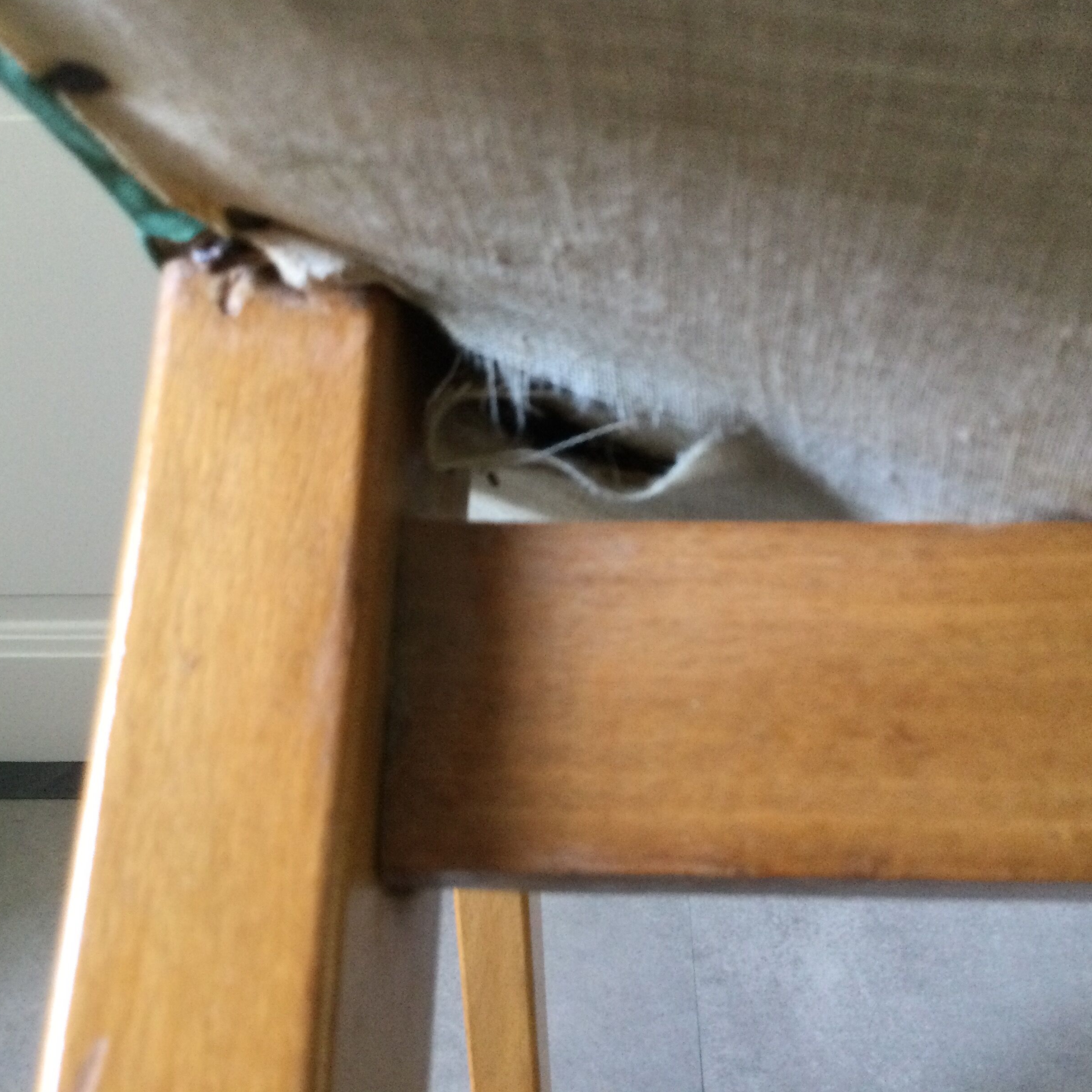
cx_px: 516
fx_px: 1321
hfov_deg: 44.9
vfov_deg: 44.9
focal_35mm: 37
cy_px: 540
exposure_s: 1/20
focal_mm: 3.3
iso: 200
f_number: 2.4
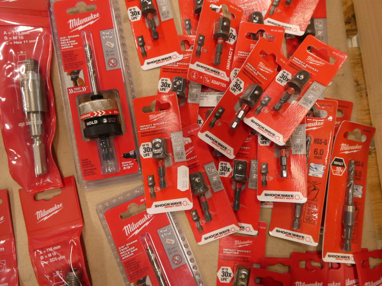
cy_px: 143
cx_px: 191
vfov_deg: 53.1
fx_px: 287
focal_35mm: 26
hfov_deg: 67.3
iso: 400
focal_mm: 4.7
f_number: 3.4
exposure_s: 1/80
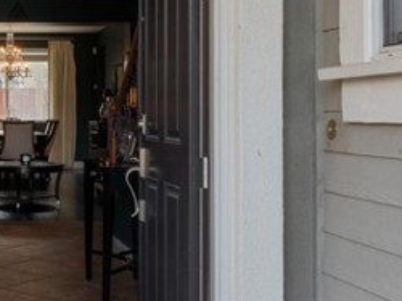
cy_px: 121
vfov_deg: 22.8
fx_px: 745
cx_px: -21
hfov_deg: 28.0
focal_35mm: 64
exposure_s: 1/10
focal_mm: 16.3
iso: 100
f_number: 22
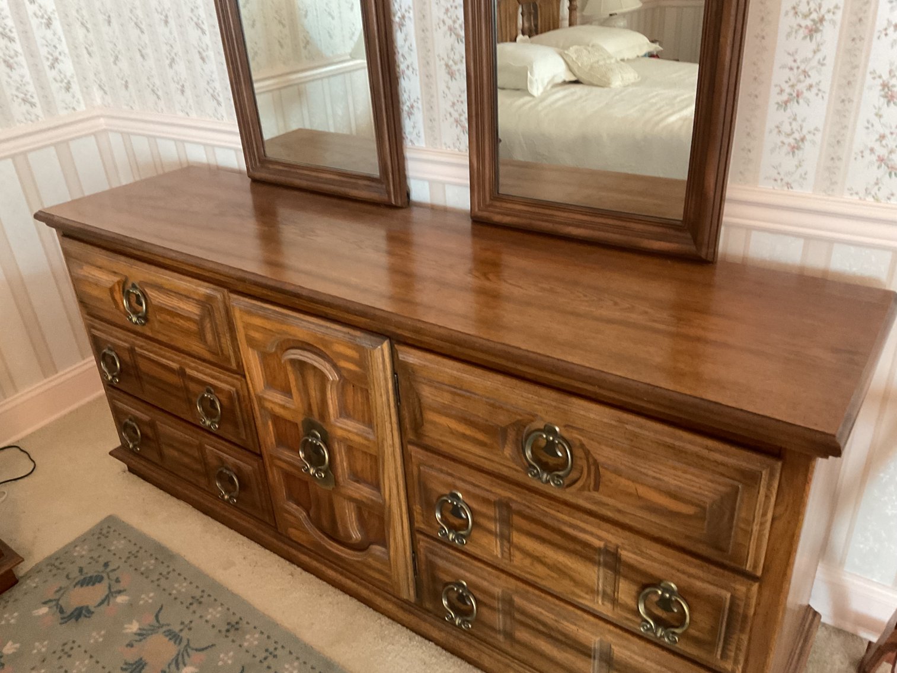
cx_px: 448
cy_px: 336
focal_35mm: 29
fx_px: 752
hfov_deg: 61.7
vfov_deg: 48.2
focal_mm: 3
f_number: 1.8
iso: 250
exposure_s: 1/30
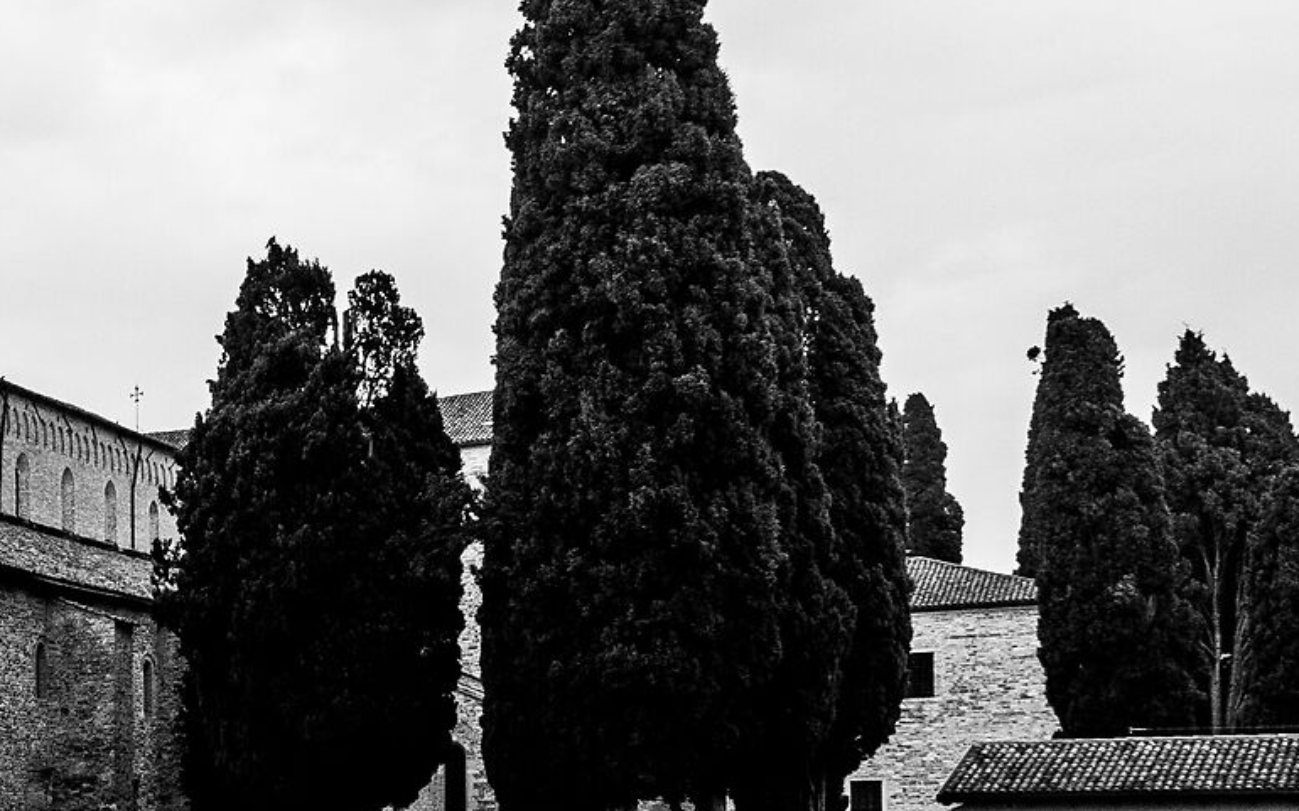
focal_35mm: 54
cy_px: 735
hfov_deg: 28.4
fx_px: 1911
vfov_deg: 23.3
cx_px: -516
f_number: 9
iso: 400
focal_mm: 11.5
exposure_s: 1/250
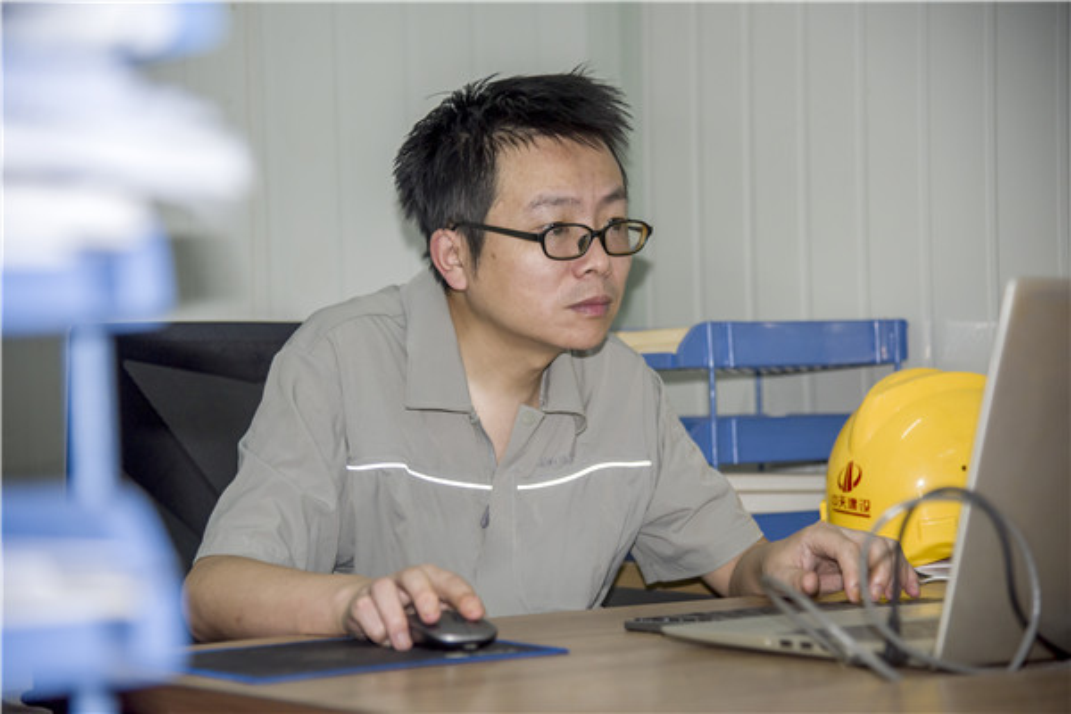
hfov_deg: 23.9
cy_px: 357
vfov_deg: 16.1
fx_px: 2529
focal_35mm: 85
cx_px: 536
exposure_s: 1/200
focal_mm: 85
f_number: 4
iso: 1250
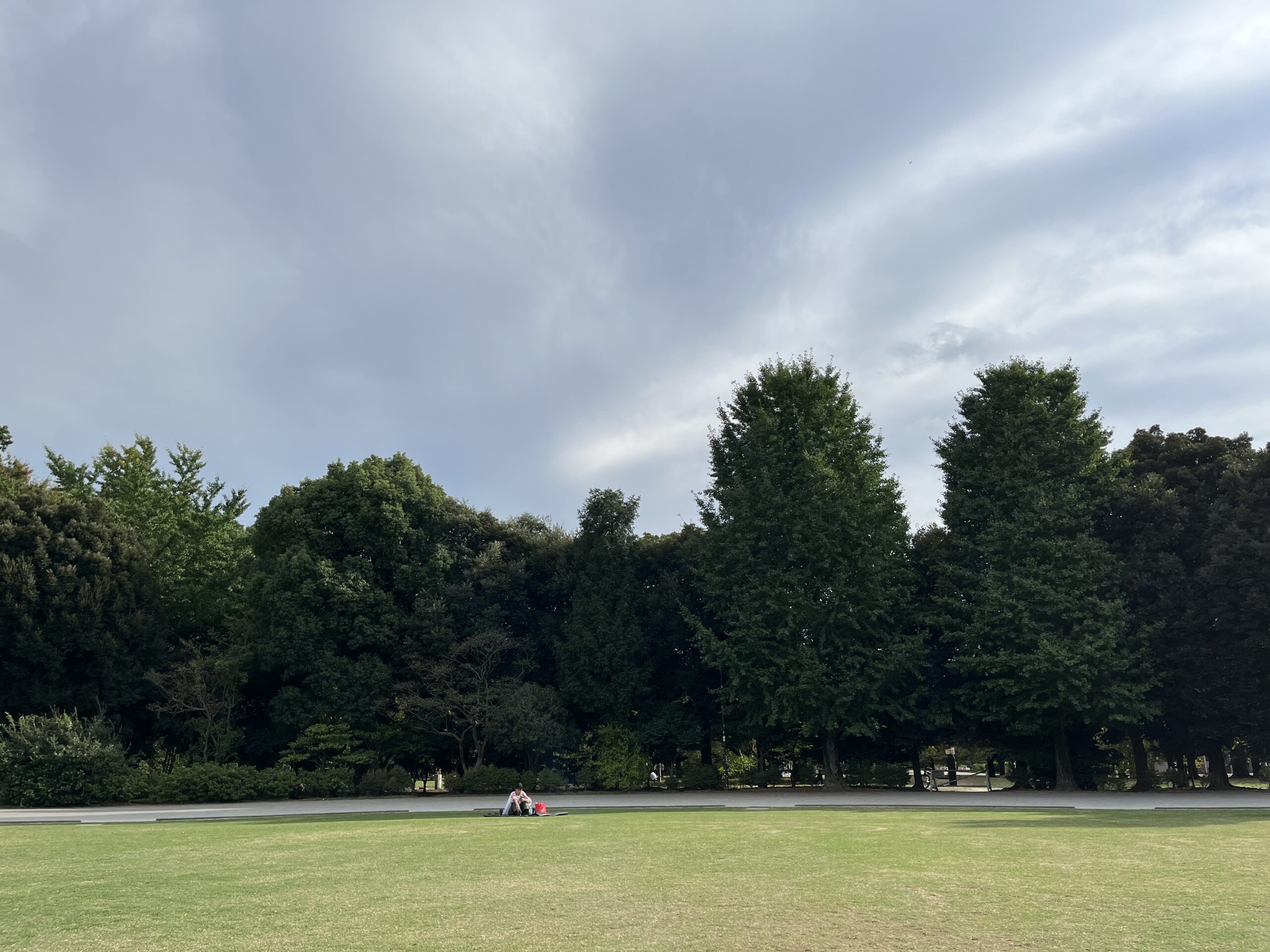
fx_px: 954
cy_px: 476
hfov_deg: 67.3
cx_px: 635
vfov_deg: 53.1
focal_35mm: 26
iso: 50
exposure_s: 1/5319
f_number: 1.6
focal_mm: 5.1
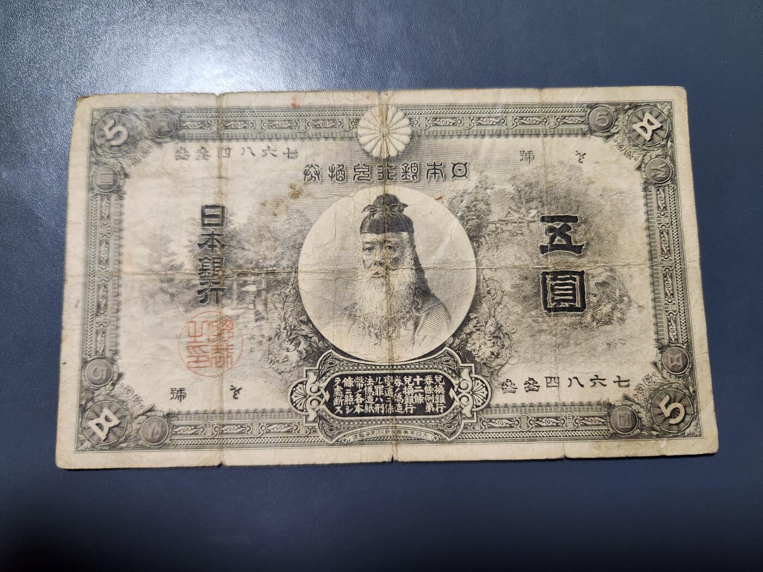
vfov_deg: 58.9
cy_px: 286
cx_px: 382
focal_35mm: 23
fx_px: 507
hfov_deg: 73.9
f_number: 1.8
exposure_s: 1/100
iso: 640
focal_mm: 5.4
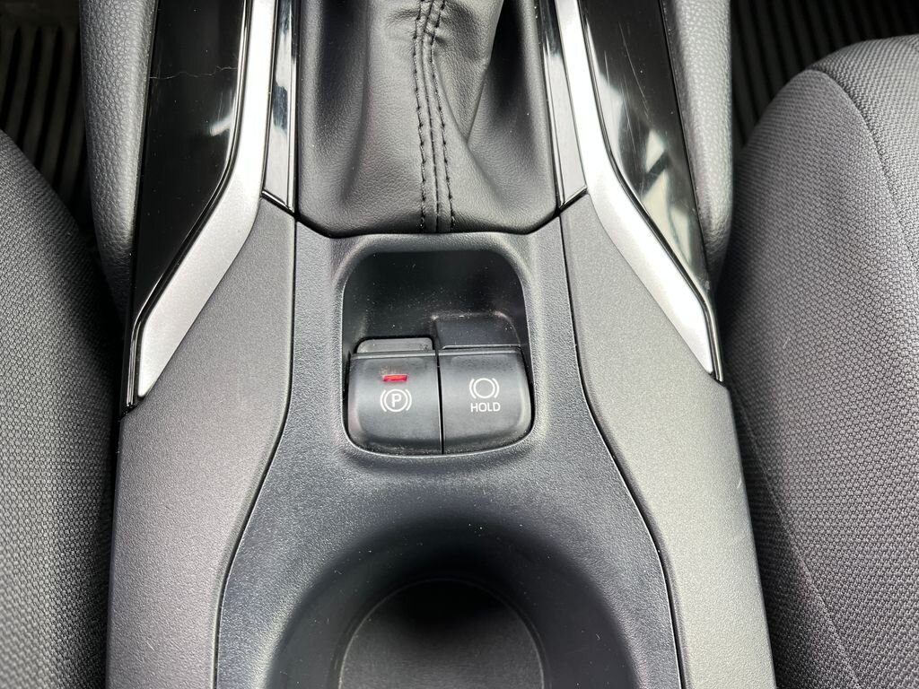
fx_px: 690
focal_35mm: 26
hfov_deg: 67.3
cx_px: 460
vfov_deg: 53.1
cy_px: 344
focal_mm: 5.1
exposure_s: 1/121
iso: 80
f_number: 1.6
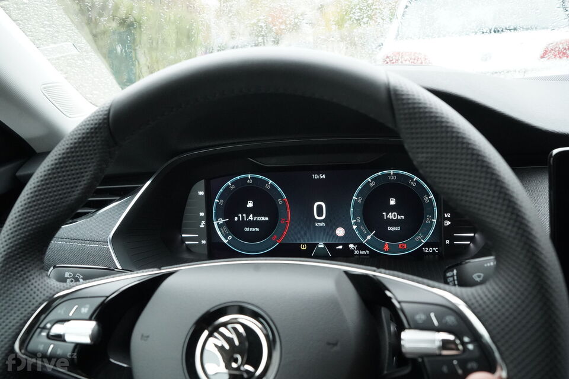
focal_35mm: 36
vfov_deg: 36.9
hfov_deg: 53.1
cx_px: 284
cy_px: 190
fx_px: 569
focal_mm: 36
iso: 10000
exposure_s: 1/250
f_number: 7.1
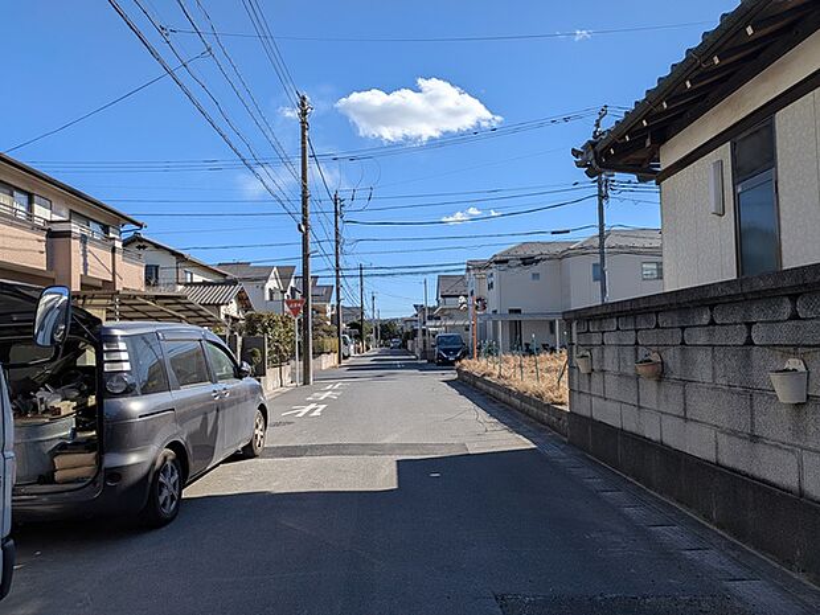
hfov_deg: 71.6
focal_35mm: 24
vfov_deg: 56.8
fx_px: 569
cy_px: 308
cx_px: 410
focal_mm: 4.53
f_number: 1.7
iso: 27
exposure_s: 1/1848
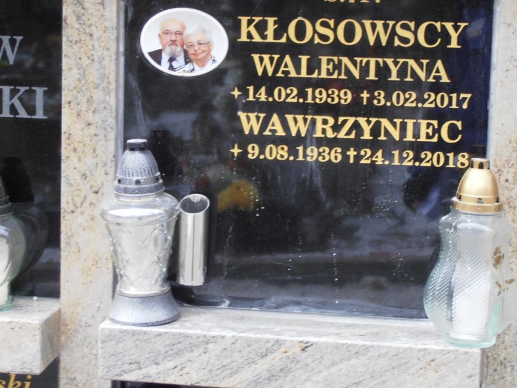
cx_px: 248
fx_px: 1599
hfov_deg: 18.4
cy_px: 159
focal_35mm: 107
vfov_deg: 13.8
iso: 125
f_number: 5.1
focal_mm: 15.51
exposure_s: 1/13
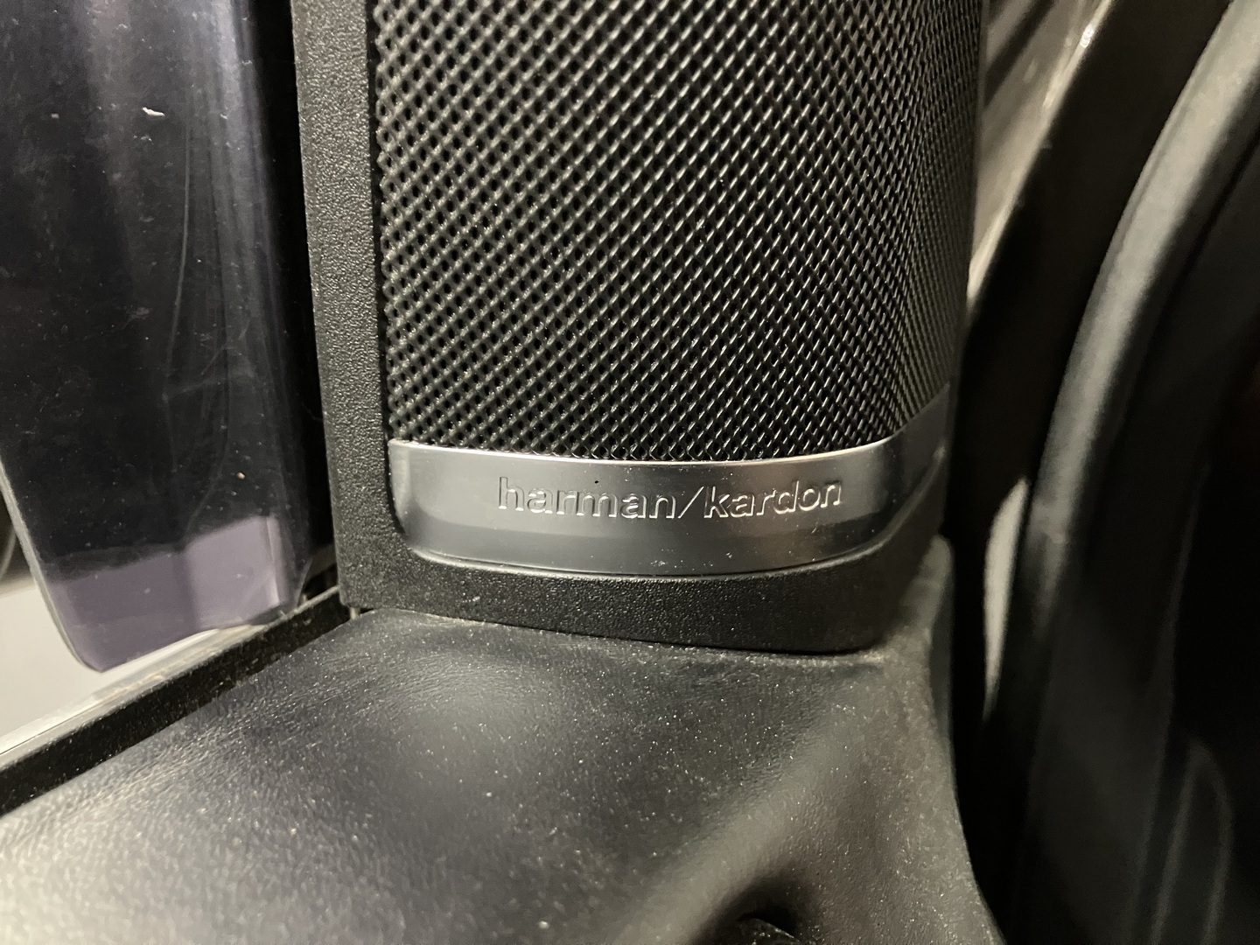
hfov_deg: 63.4
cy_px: 472
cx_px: 630
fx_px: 1019
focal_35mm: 28
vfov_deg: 49.7
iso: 640
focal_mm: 3.99
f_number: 1.8
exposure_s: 1/23
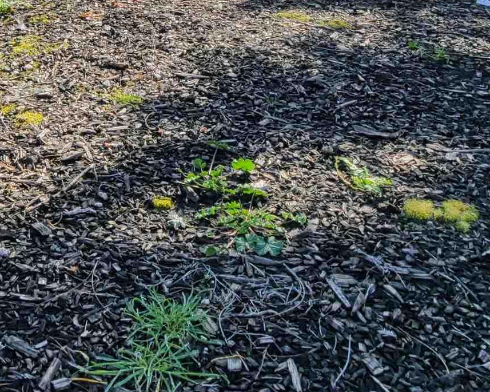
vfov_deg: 23.5
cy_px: -136
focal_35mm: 56
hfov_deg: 33.0
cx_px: 126
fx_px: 812
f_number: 13
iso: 160
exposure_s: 1/80
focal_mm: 8
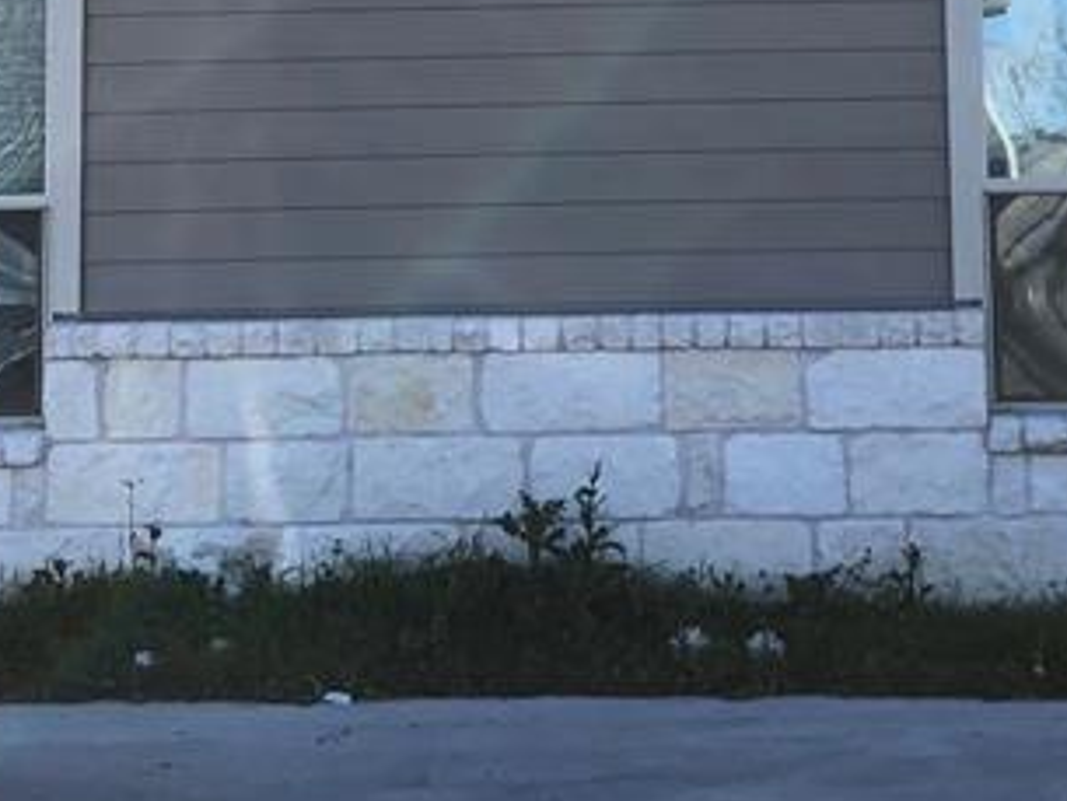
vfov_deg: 15.2
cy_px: -168
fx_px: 2899
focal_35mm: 94
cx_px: 619
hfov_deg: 20.8
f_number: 1.8
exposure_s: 1/823
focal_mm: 3.99
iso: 20
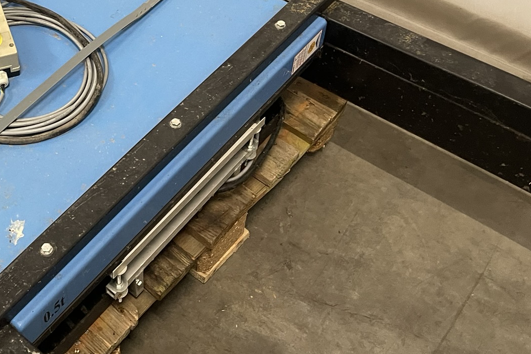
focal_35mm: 50
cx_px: 33
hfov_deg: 36.6
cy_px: 47
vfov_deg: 26.2
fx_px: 737
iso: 400
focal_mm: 5.1
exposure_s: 1/50
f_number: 1.6
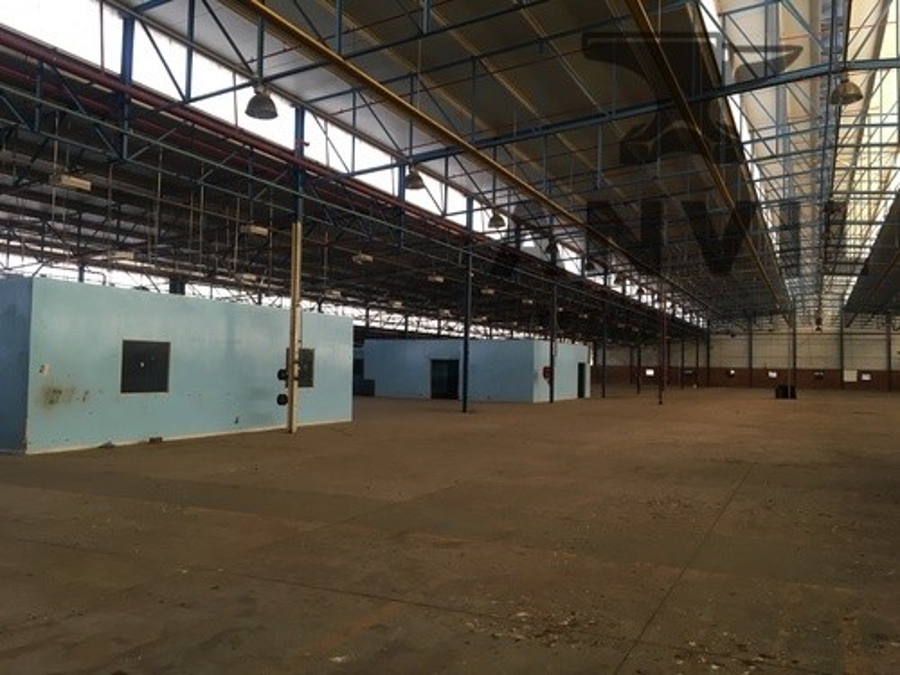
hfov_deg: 61.7
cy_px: 338
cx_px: 450
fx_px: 754
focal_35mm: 29
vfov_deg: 48.2
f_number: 2.2
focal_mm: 4.15
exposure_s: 1/33
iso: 40
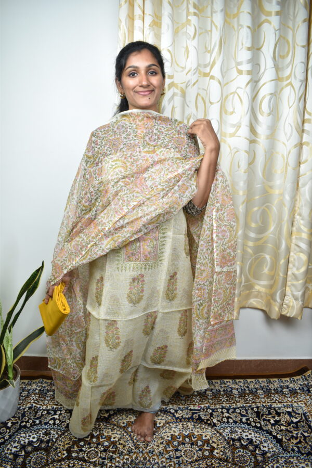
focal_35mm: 27
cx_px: 156
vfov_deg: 67.4
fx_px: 351
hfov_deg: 47.9
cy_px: 234
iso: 200
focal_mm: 18
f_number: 4.5
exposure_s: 1/50
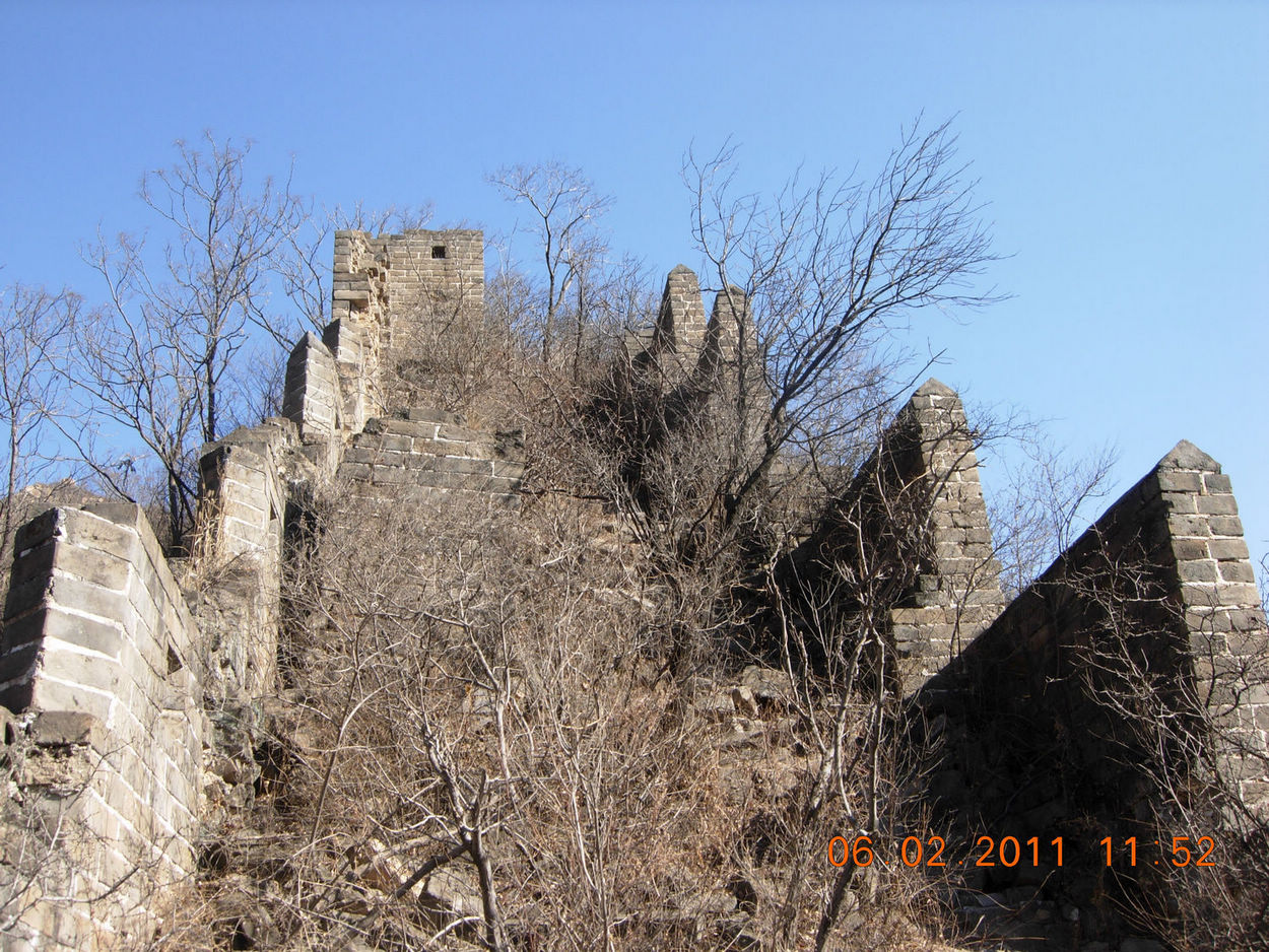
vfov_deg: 39.7
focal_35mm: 36
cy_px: 476
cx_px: 634
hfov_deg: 51.3
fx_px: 1320
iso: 50
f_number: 4.8
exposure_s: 1/235
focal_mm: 7.5
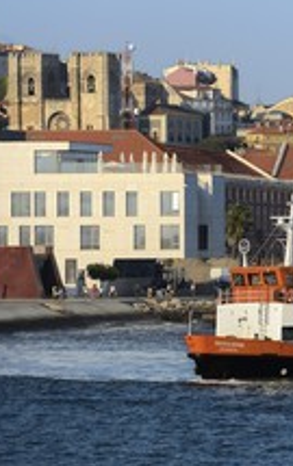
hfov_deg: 3.3
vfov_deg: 5.3
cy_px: 189
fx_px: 5055
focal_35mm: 397
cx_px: 429
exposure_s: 1/400
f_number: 6.3
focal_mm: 200
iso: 100
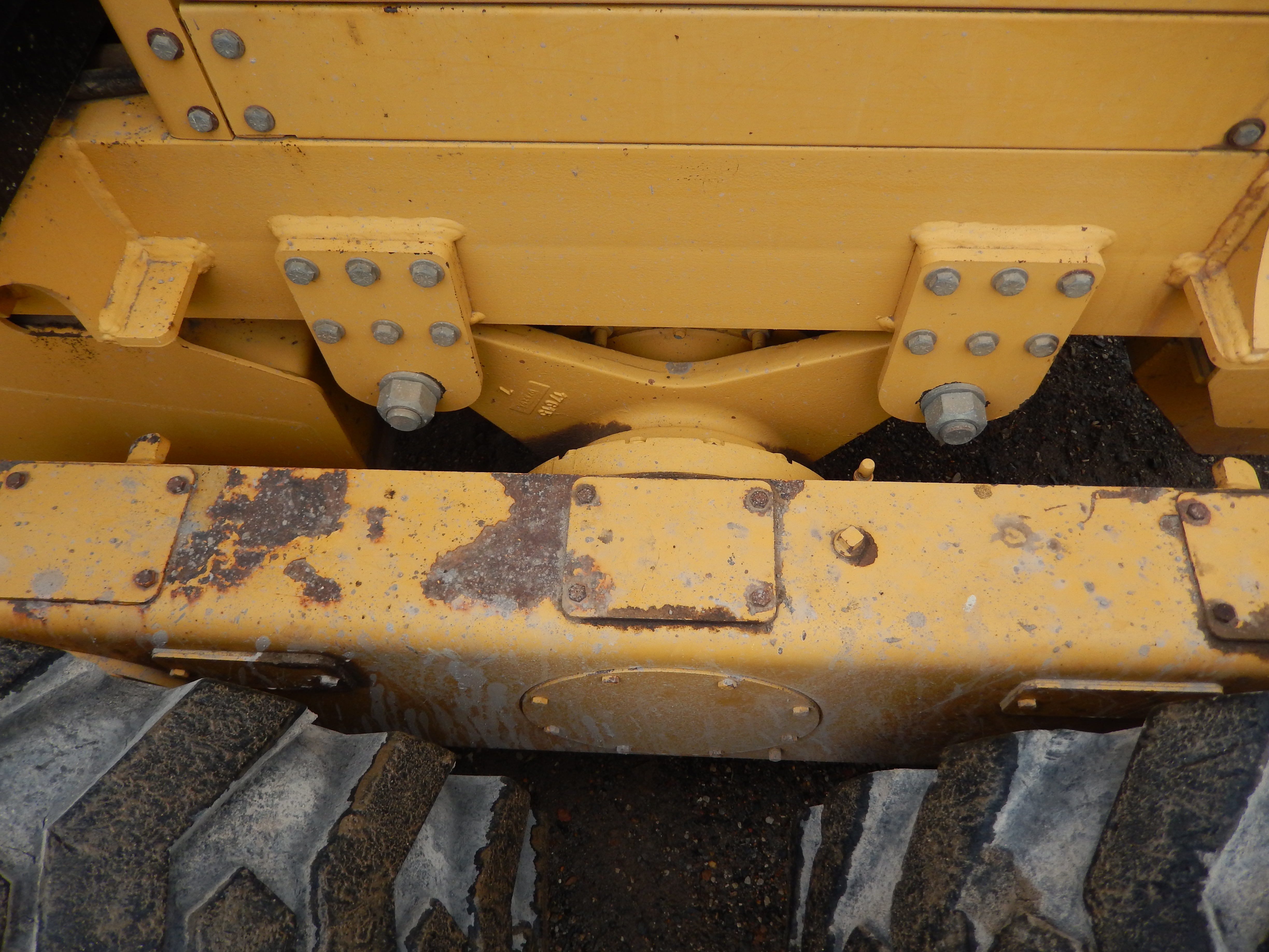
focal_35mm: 25
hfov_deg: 69.4
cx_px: 634
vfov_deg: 54.9
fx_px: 916
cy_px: 476
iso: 125
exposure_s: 1/160
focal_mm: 4.5
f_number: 3.4
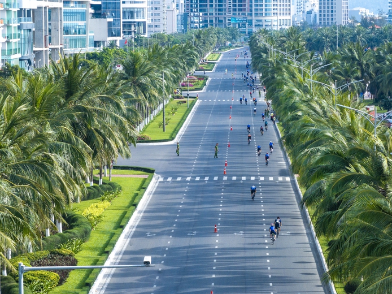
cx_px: 197
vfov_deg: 8.9
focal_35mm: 167
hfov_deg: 11.8
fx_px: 1890
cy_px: 147
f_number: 3.4
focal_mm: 30.71
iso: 100
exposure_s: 1/400
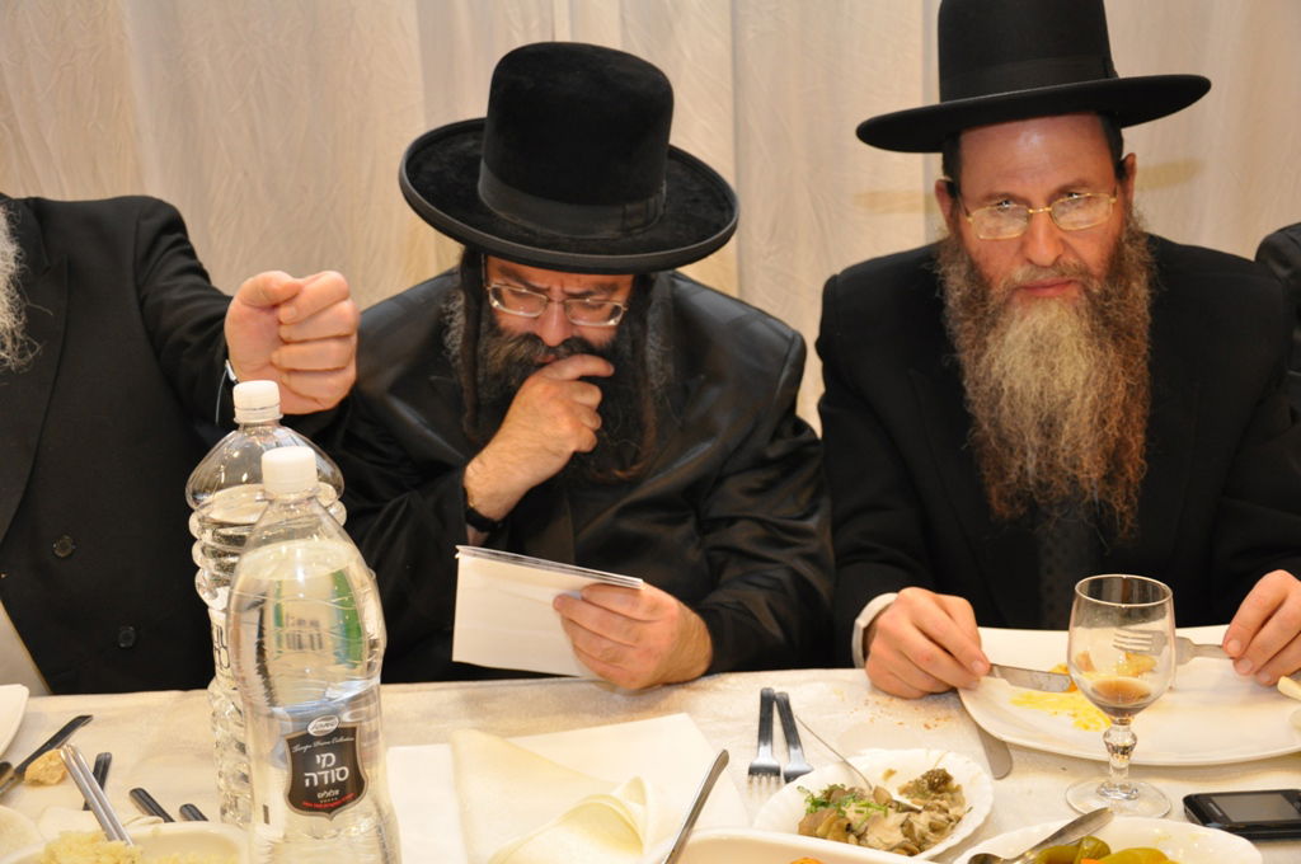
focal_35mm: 48
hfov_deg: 41.2
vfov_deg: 28.0
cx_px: 650
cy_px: 432
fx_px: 1732
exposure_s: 1/60
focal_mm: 32
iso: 800
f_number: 4.2
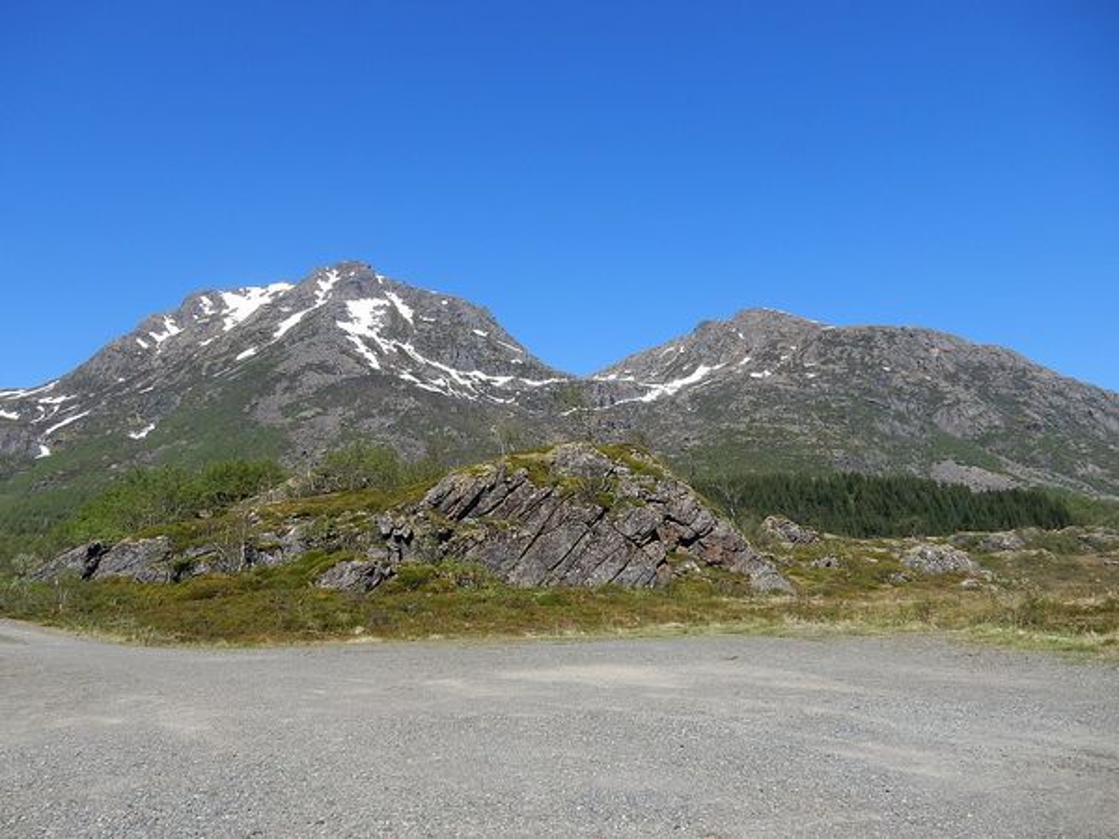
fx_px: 808
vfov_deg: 54.9
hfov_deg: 69.4
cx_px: 560
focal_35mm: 25
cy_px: 420
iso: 125
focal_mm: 4.5
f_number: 3.7
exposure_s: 1/1000
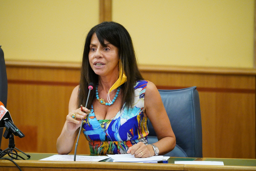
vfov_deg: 4.6
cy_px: 86
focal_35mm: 300
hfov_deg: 6.9
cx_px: 128
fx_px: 2134
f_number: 5.6
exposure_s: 1/125
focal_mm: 300
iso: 16000
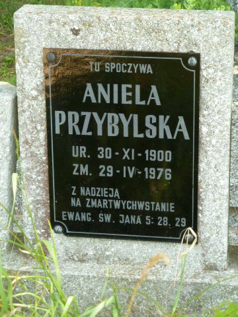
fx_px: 1018
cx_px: 119
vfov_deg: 17.7
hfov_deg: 13.3
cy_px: 158
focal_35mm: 111
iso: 100
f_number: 4.4
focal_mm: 18.2
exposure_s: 1/40
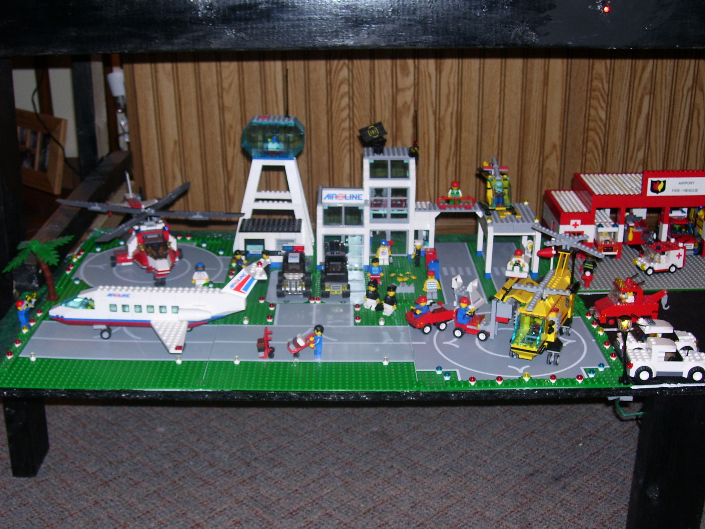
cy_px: 264
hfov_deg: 41.2
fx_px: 937
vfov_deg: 31.5
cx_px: 352
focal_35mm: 46
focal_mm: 7.6
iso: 80
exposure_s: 1/60
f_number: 3
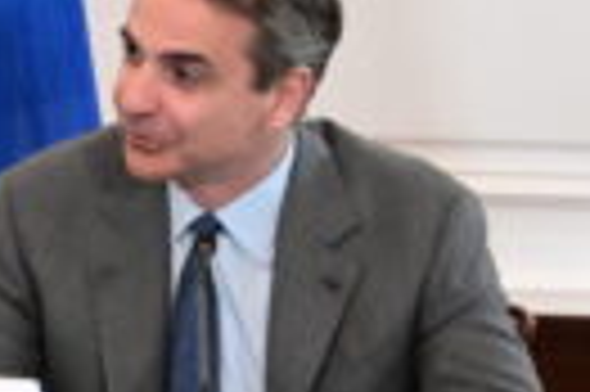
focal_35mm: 591
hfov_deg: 3.5
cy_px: 140
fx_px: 9674
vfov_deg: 2.3
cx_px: -36
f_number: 5.6
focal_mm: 86
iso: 5000
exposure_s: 1/250
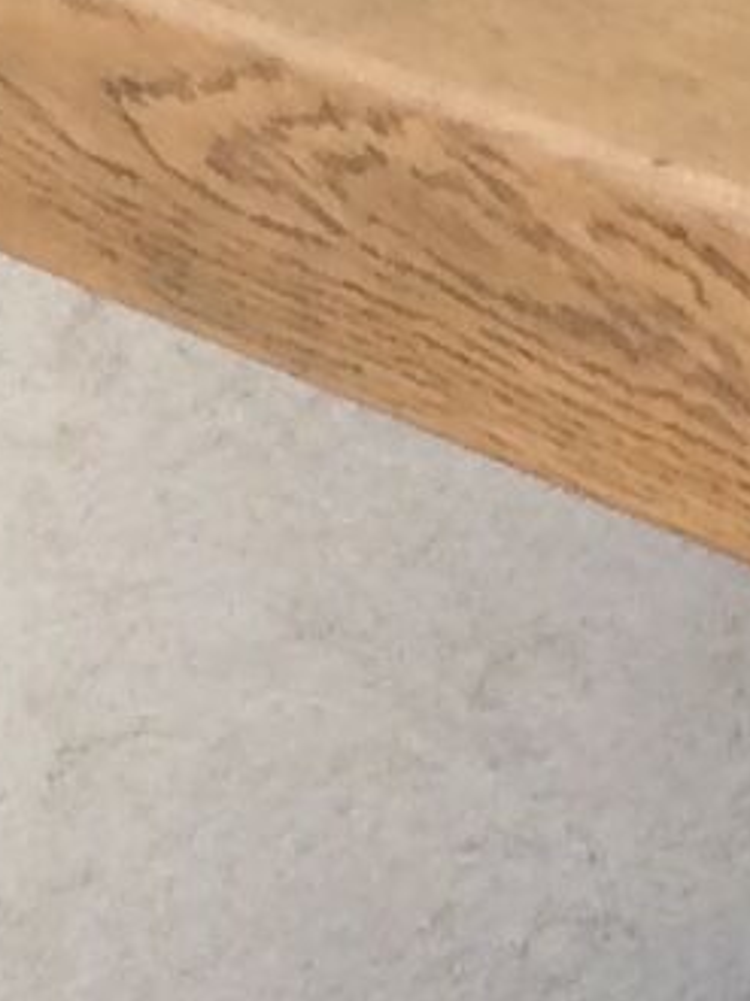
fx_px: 7260
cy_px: 1878
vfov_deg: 7.6
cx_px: 1825
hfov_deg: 5.7
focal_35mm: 251
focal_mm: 3.3
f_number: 2.4
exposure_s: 1/349
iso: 32
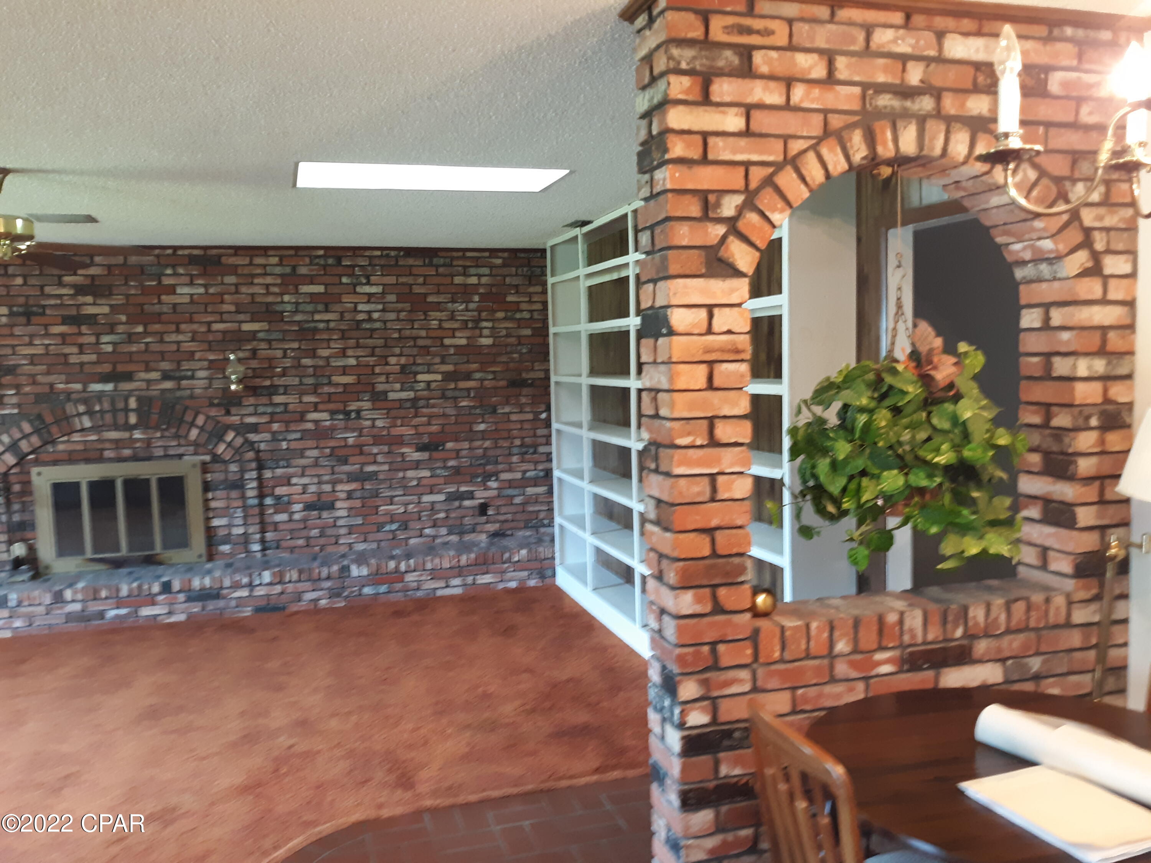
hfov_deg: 63.4
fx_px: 931
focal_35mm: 28
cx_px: 576
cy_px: 432
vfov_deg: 49.7
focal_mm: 3.7
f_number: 1.7
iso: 200
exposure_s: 1/24
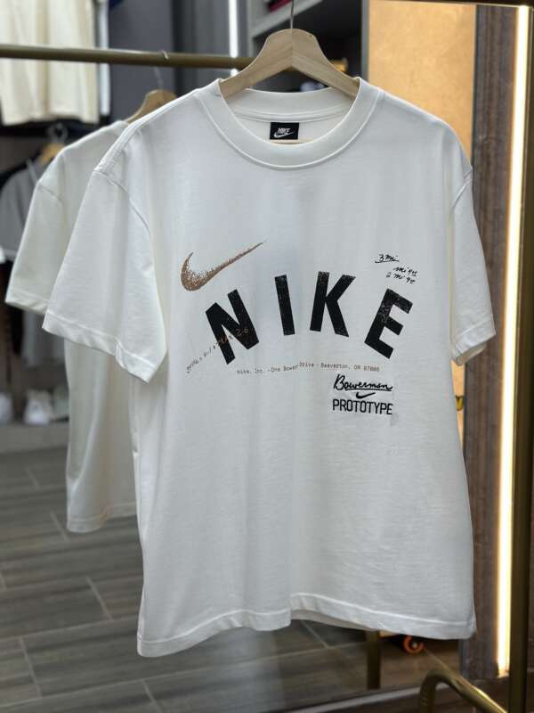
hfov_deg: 30.3
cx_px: 267
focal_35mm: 48
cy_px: 356
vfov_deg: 39.7
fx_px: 987
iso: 64
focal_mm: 6.86
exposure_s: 1/120
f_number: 1.78
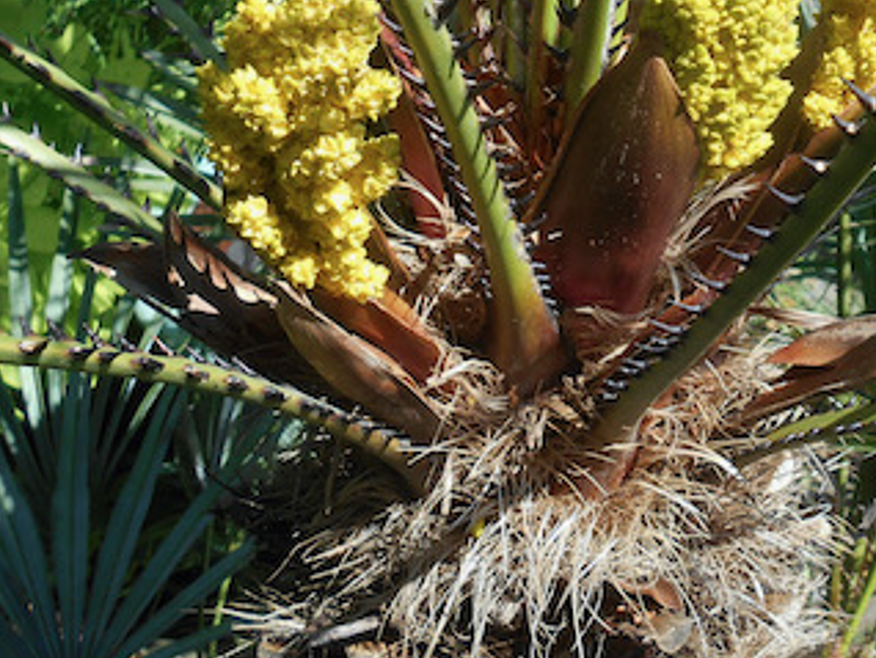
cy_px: 72
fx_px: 1241
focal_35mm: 49
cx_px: 625
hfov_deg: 38.2
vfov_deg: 28.6
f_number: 3.4
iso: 80
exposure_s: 1/320
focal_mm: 4.7
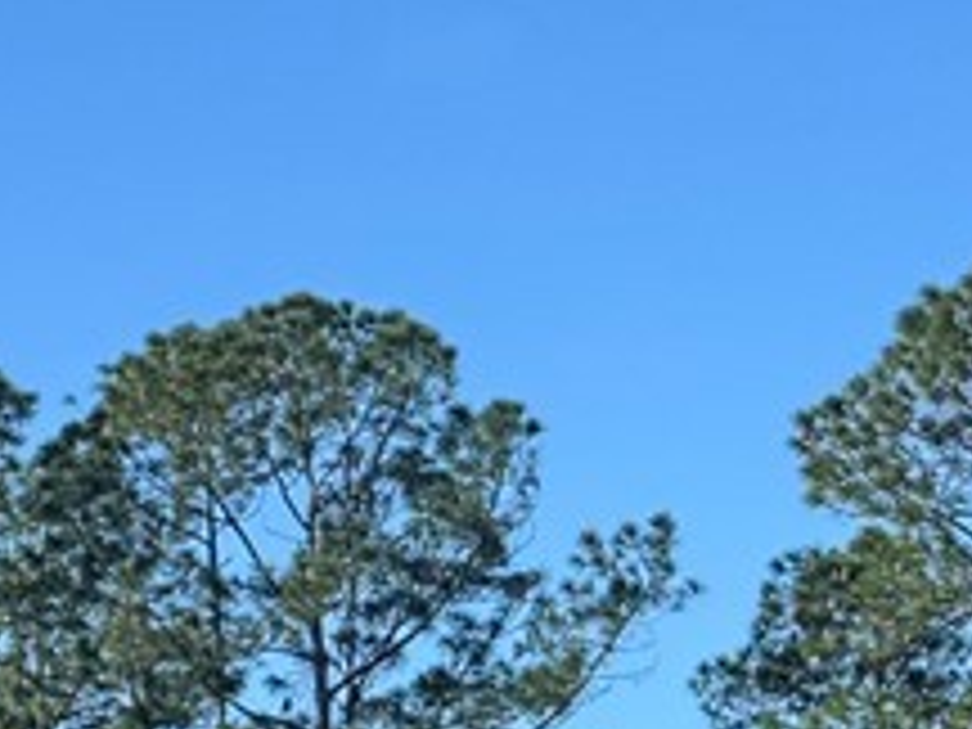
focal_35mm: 178
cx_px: -1462
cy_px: 1228
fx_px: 4998
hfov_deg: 9.7
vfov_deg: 8.1
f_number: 1.78
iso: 80
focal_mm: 6.76
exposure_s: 1/2959
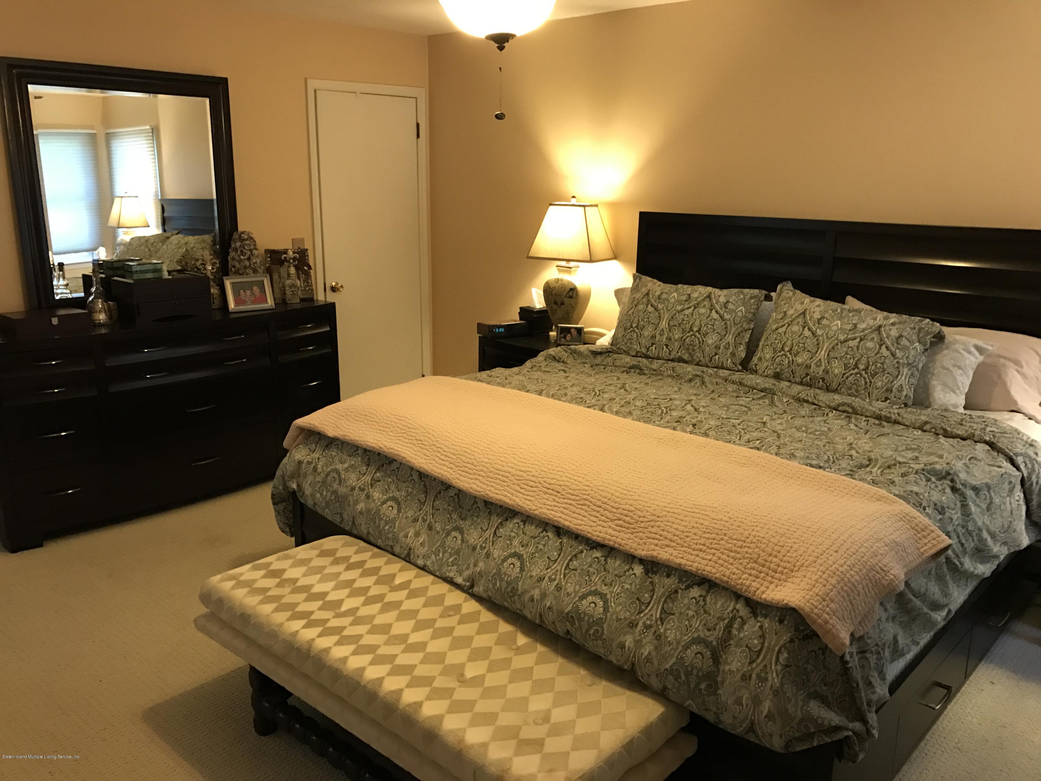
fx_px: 842
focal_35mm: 28
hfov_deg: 63.4
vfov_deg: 49.7
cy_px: 390
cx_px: 520
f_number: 1.8
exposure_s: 1/15
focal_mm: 3.99
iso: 80
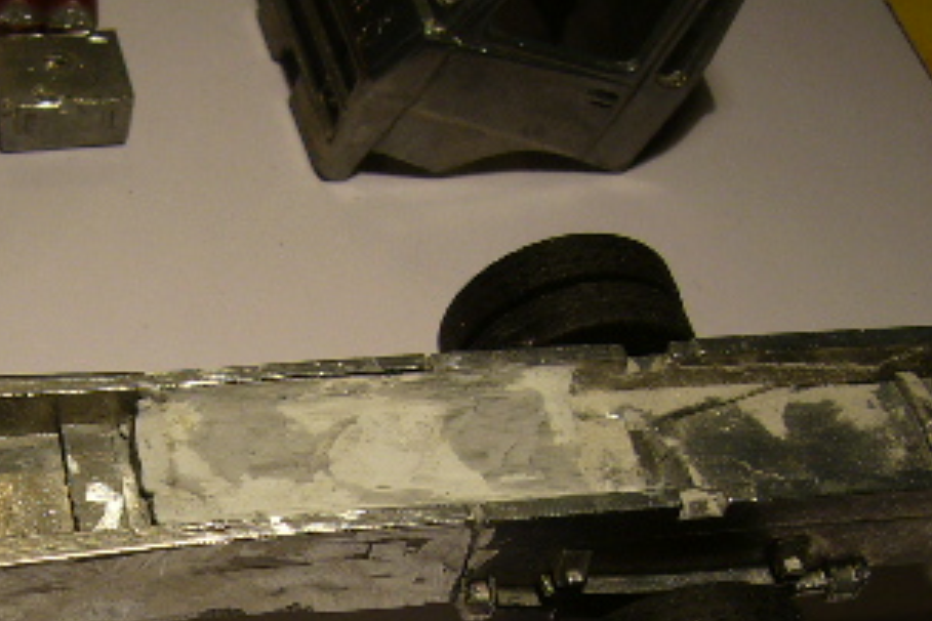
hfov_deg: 25.8
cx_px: 178
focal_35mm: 77
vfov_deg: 17.1
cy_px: 704
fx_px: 1993
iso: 80
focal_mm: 5.8
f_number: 2.8
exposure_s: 1/50
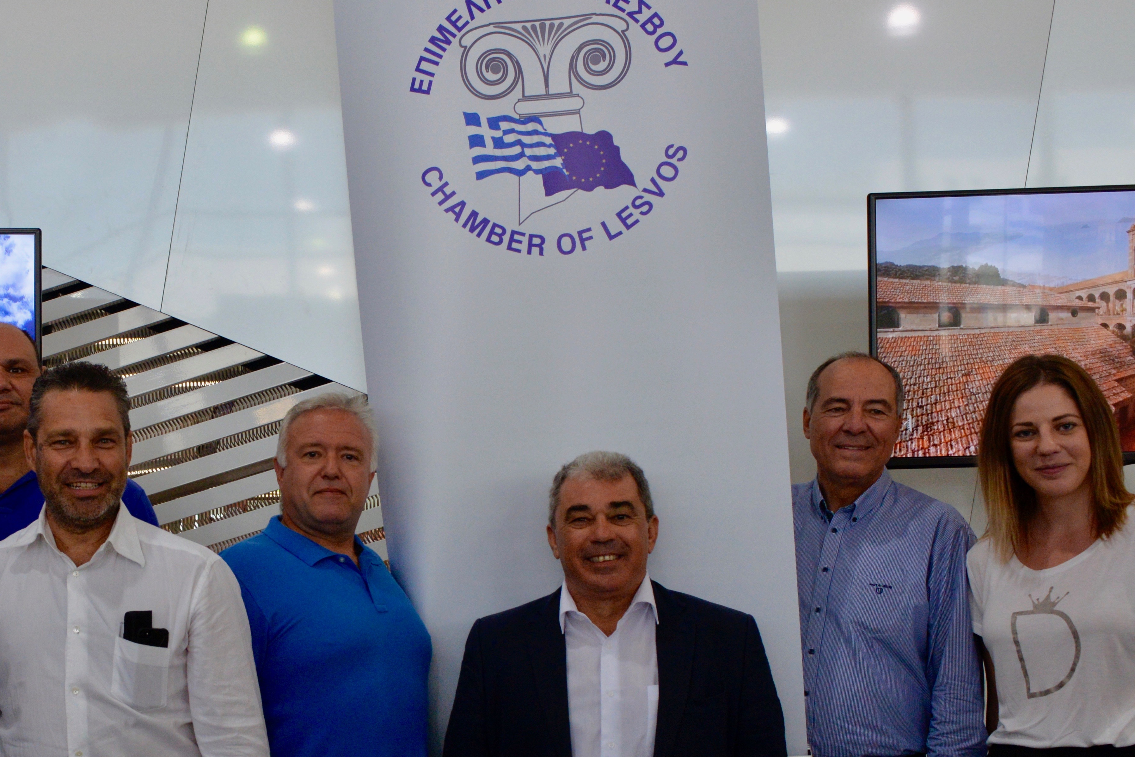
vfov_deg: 23.6
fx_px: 1797
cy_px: 543
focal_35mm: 57
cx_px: 250
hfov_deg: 34.1
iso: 1600
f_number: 8
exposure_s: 1/125
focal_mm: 34
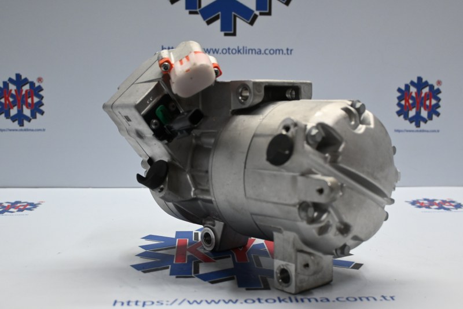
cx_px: 232
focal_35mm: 44
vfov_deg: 30.8
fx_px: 559
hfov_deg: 45.0
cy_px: 154
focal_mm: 29
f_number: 4.8
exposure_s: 1/125
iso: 1250
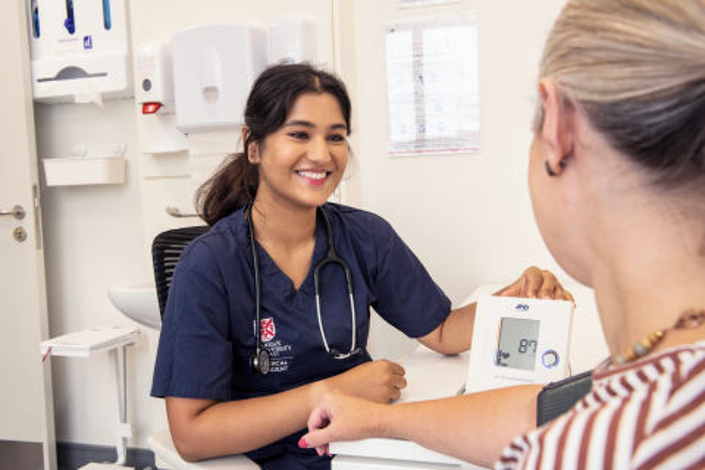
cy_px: 235
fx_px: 744
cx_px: 352
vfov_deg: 35.1
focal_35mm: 38
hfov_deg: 50.7
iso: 800
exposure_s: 1/80
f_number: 8
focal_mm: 38
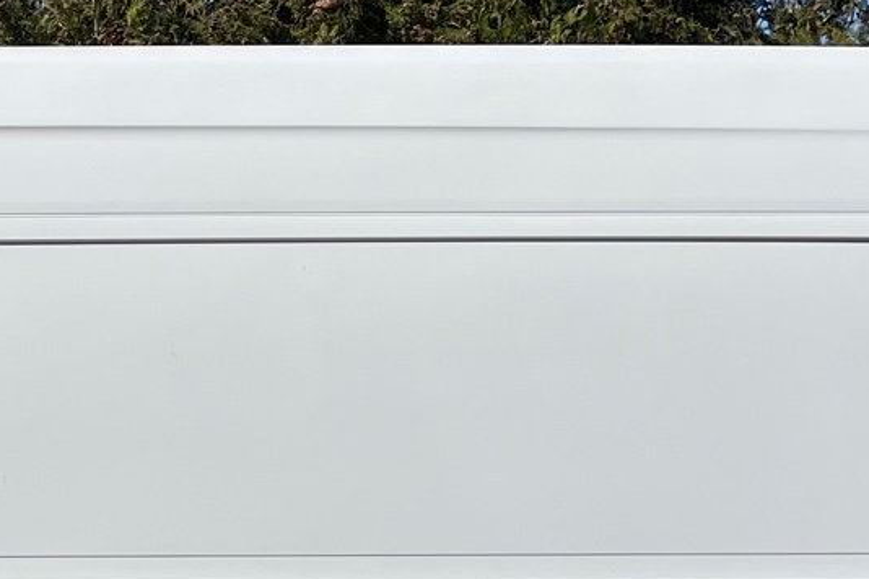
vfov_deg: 13.3
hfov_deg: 18.6
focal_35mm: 102
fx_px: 2462
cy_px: 543
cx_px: -267
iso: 32
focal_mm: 4.2
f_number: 1.6
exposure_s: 1/7299
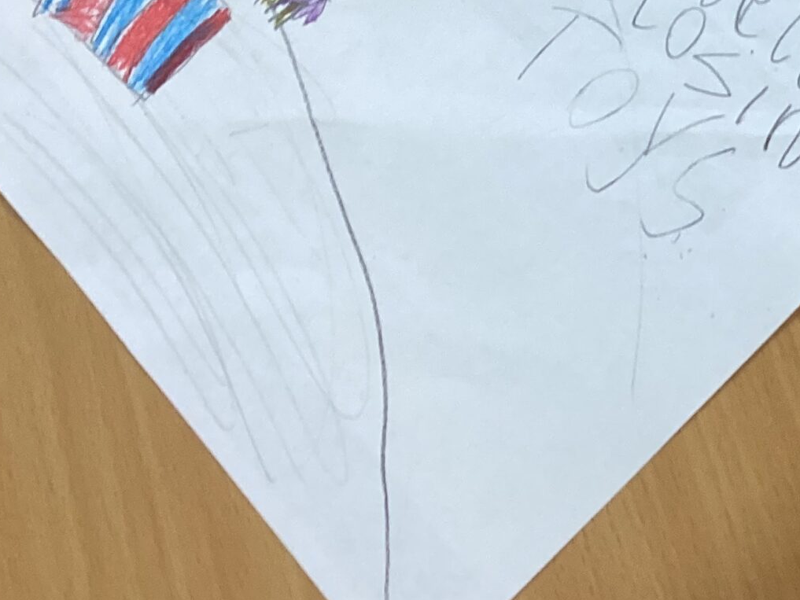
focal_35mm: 78
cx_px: 757
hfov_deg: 24.1
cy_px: -14
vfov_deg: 18.4
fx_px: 1803
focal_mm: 3.3
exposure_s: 1/50
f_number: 2.4
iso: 80
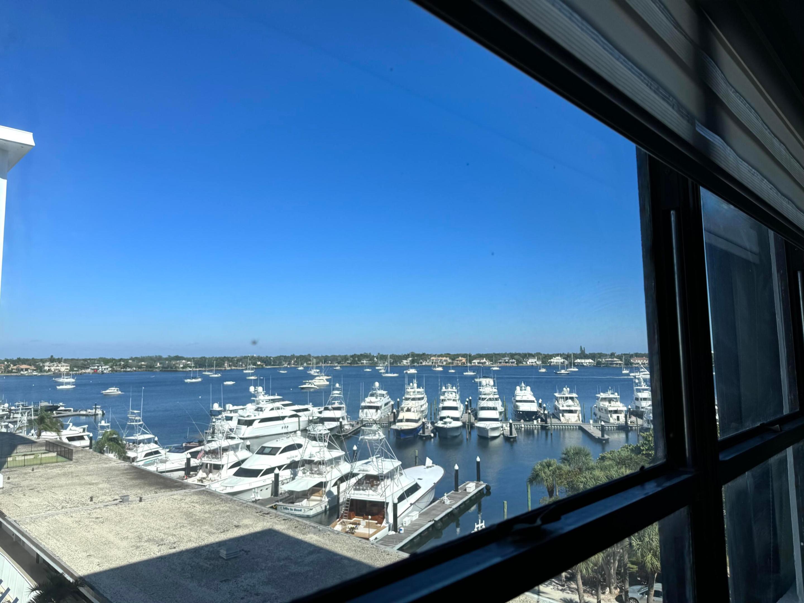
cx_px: 402
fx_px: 557
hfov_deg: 71.6
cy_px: 302
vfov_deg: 56.8
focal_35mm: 24
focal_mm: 6.86
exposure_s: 1/3597
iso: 80
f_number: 1.78
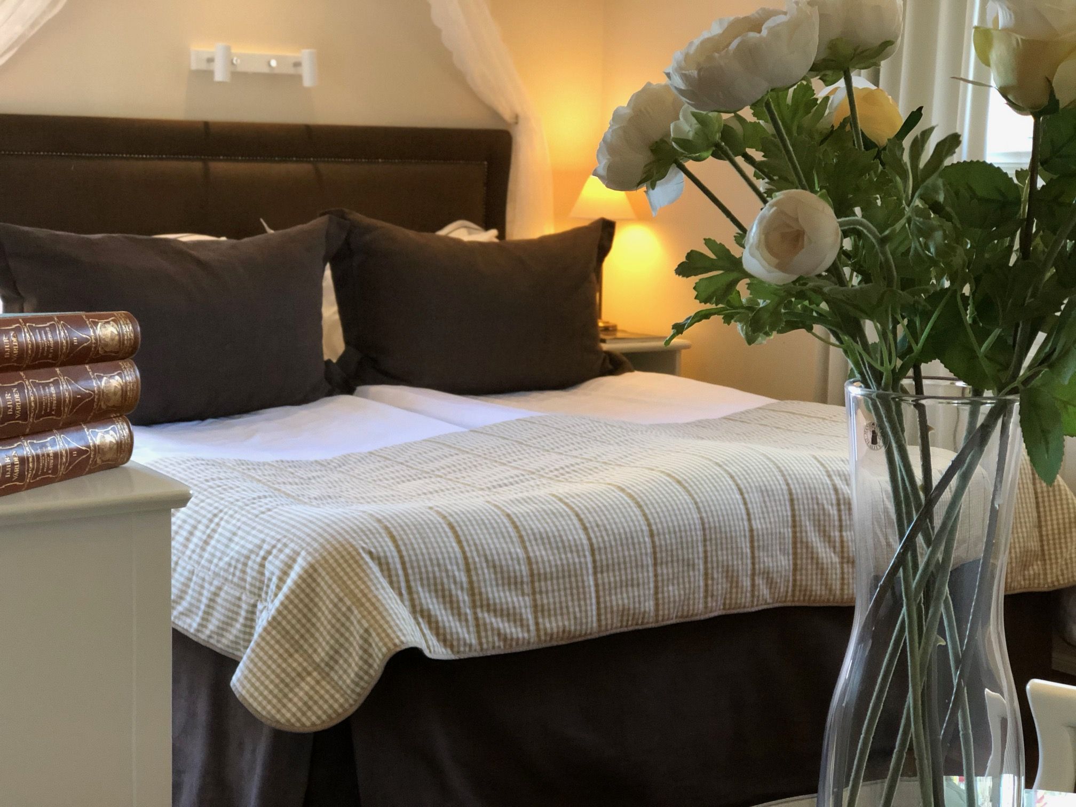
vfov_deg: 25.7
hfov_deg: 33.8
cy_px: 404
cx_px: 538
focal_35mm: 57
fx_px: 1772
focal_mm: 6.6
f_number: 2.8
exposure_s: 1/50
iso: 500
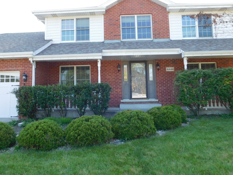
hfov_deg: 61.6
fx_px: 195
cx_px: 110
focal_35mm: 29
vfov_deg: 48.0
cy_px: 73
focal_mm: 4
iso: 125
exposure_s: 1/200
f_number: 3
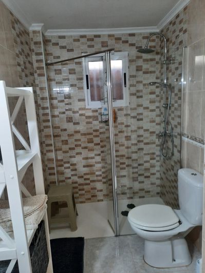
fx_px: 197
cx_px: 102
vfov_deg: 69.4
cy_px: 136
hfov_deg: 54.9
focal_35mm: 25
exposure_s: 1/50
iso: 200
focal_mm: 4.6
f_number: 2
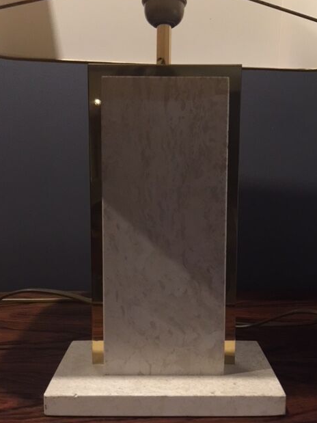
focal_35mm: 30
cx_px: 161
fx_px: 366
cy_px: 209
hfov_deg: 46.8
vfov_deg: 60.0
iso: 200
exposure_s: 1/8
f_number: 2.2
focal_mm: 4.15
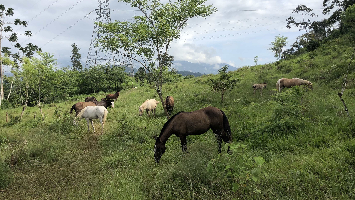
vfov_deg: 37.4
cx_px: 177
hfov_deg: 62.6
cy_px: 67
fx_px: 292
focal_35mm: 31
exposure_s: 1/2183
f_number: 1.8
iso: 20
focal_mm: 3.99
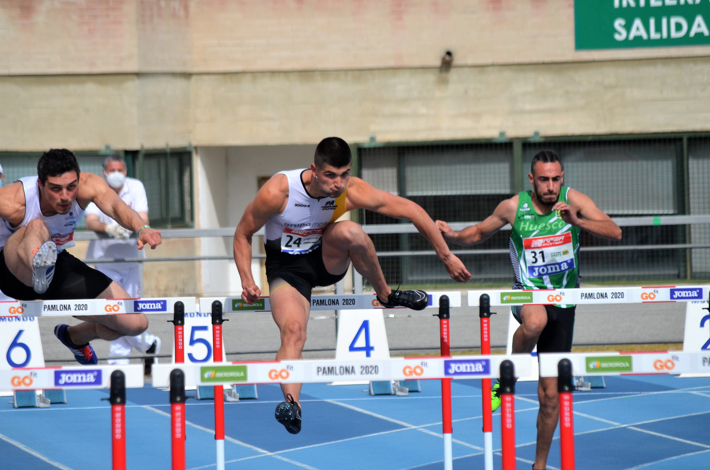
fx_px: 6455
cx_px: 339
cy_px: 256
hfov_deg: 6.3
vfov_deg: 4.2
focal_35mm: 328
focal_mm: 200
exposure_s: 1/2000
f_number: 8
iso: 400
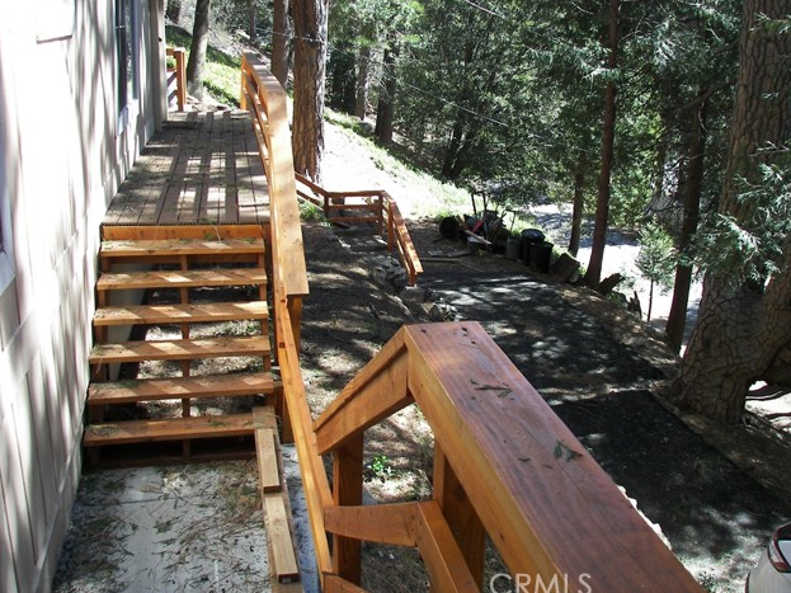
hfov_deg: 50.1
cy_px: 298
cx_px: 404
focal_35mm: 37
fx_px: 845
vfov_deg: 38.7
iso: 50
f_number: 2.8
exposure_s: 1/125
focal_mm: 6
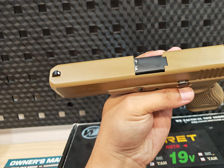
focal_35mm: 29
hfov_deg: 61.1
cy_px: 68
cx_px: 135
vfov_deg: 48.0
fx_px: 188
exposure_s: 1/25
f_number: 2
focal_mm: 6.83
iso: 250
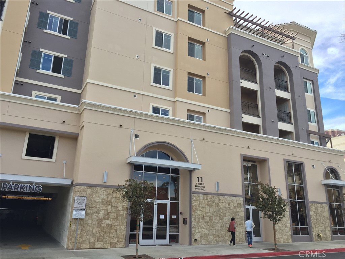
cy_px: 130
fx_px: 289
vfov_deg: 48.2
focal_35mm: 29
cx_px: 172
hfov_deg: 61.7
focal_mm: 4.15
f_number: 2.2
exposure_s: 1/706
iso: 32
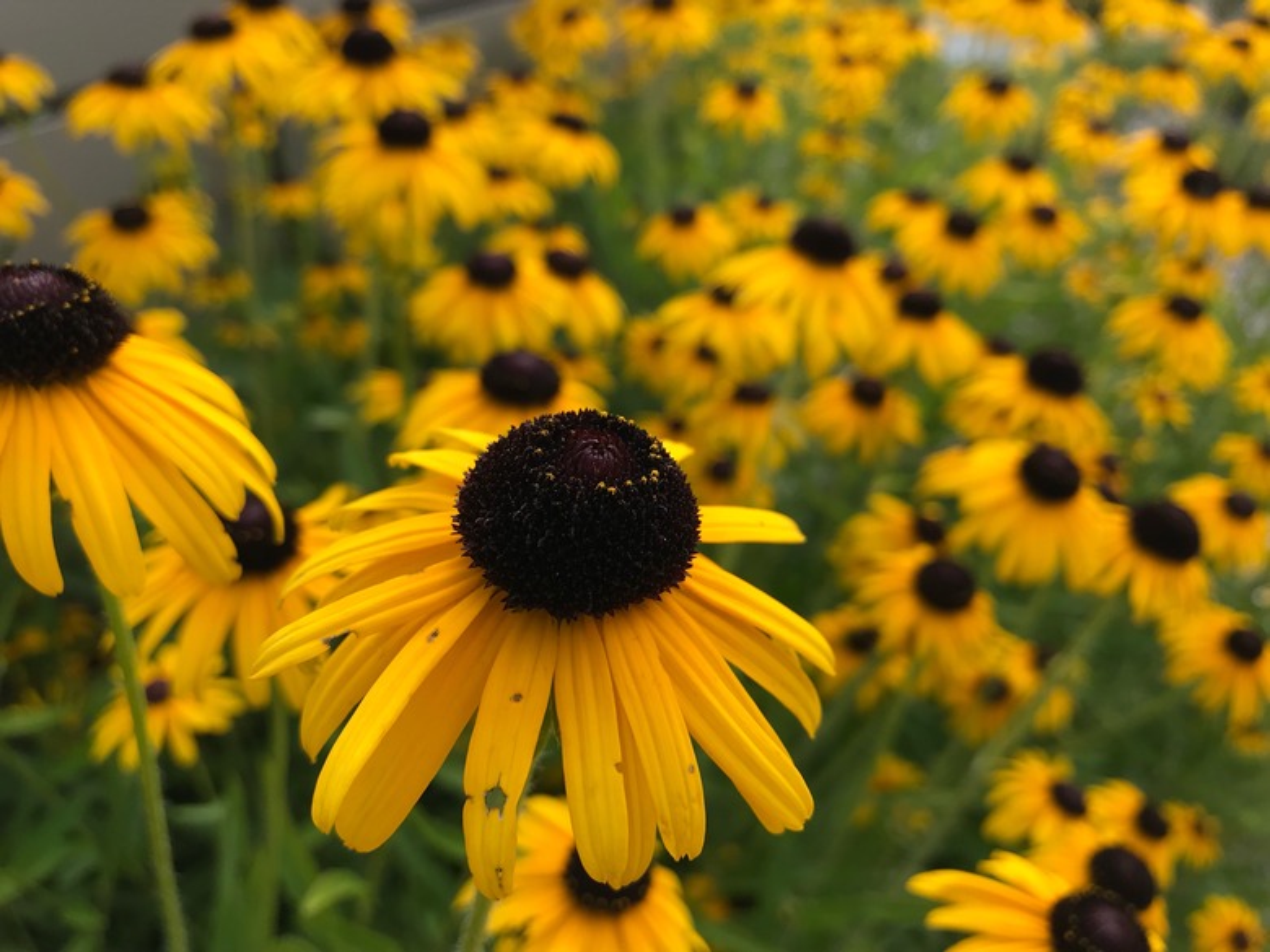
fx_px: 1027
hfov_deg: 63.4
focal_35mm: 28
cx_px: 635
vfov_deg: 49.7
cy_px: 476
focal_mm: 3.99
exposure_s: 1/679
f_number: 1.8
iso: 20
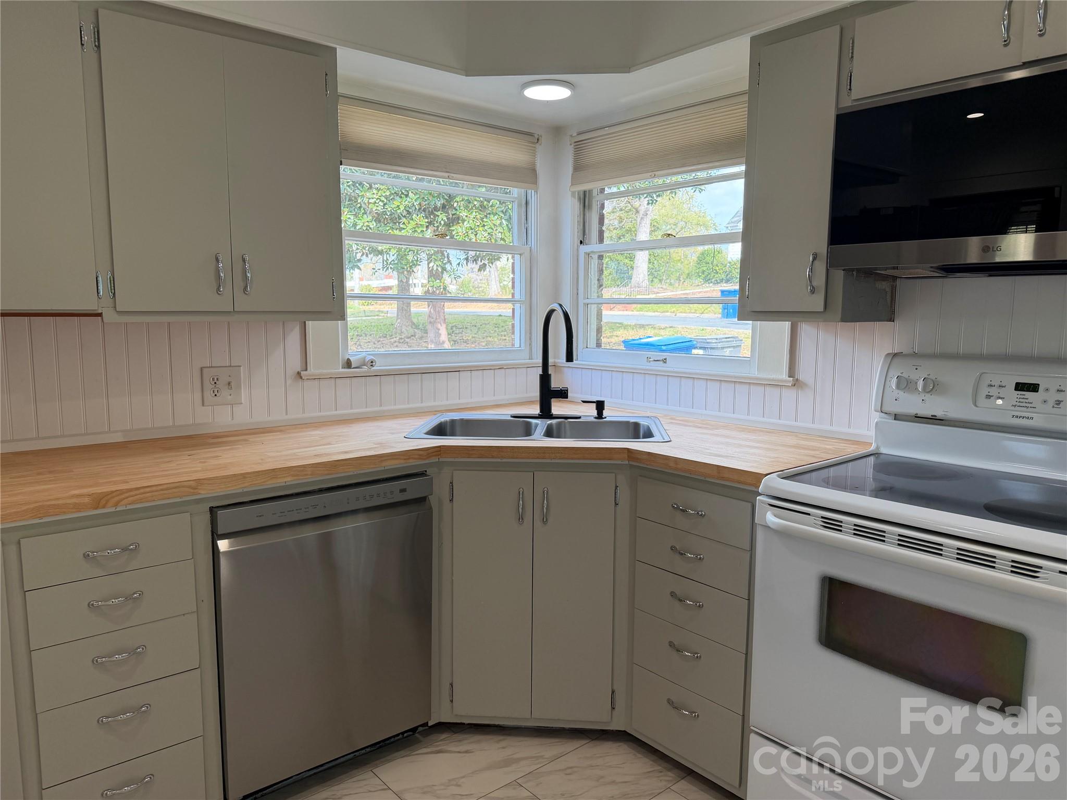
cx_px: 534
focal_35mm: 24
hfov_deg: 71.6
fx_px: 740
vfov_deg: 56.8
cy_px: 400
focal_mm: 6.76
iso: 80
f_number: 1.78
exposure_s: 1/251
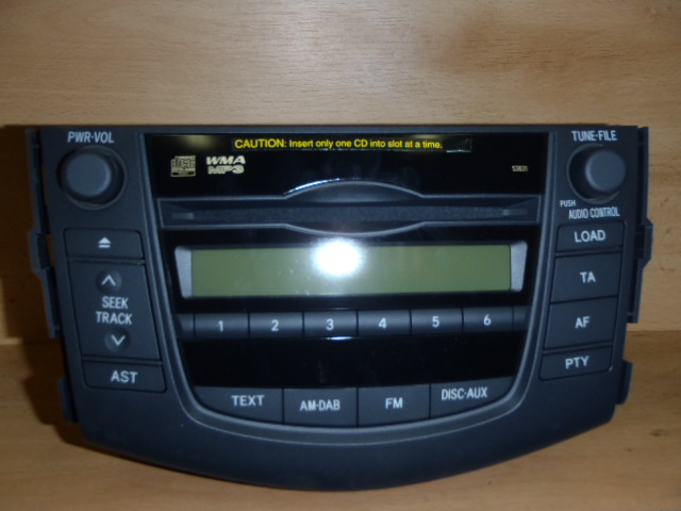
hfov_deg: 49.0
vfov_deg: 37.7
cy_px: 256
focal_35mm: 38
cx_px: 340
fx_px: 748
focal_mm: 6.83
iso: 100
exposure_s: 1/40
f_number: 4.6
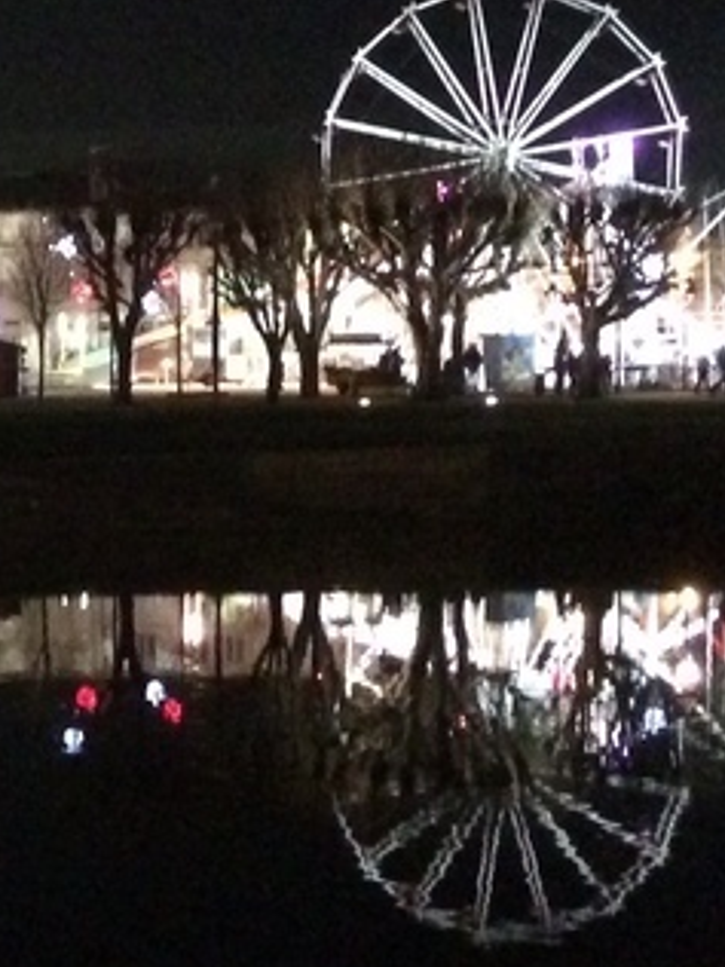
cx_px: -352
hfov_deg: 14.7
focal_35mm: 94
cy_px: 419
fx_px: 2625
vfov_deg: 20.9
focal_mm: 4.15
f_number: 2.2
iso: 1250
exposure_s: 1/17
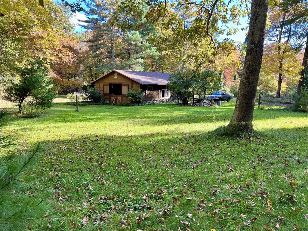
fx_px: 231
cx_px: 154
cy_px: 116
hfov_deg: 67.3
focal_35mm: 26
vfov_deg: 53.1
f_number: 1.5
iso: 50
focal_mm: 5.7
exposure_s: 1/274
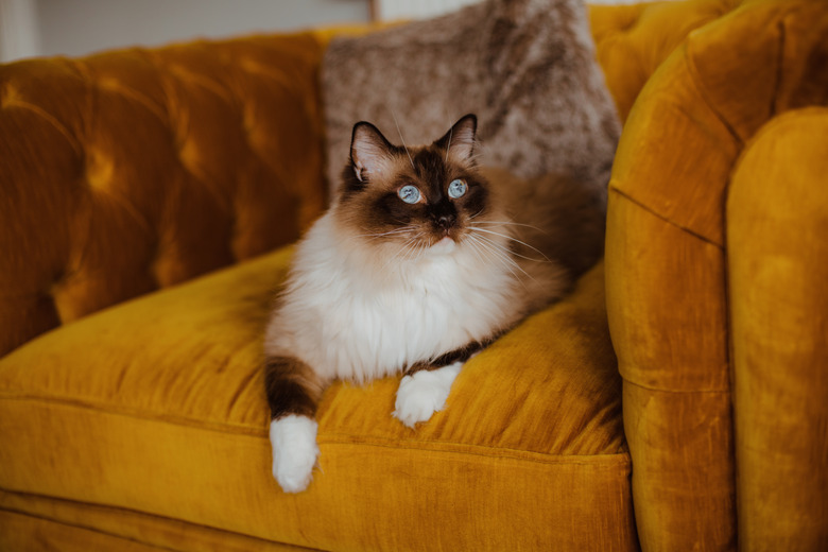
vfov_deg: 27.0
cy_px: 276
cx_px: 414
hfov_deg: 39.6
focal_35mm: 50
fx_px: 1150
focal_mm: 50
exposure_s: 1/160
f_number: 2.5
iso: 250
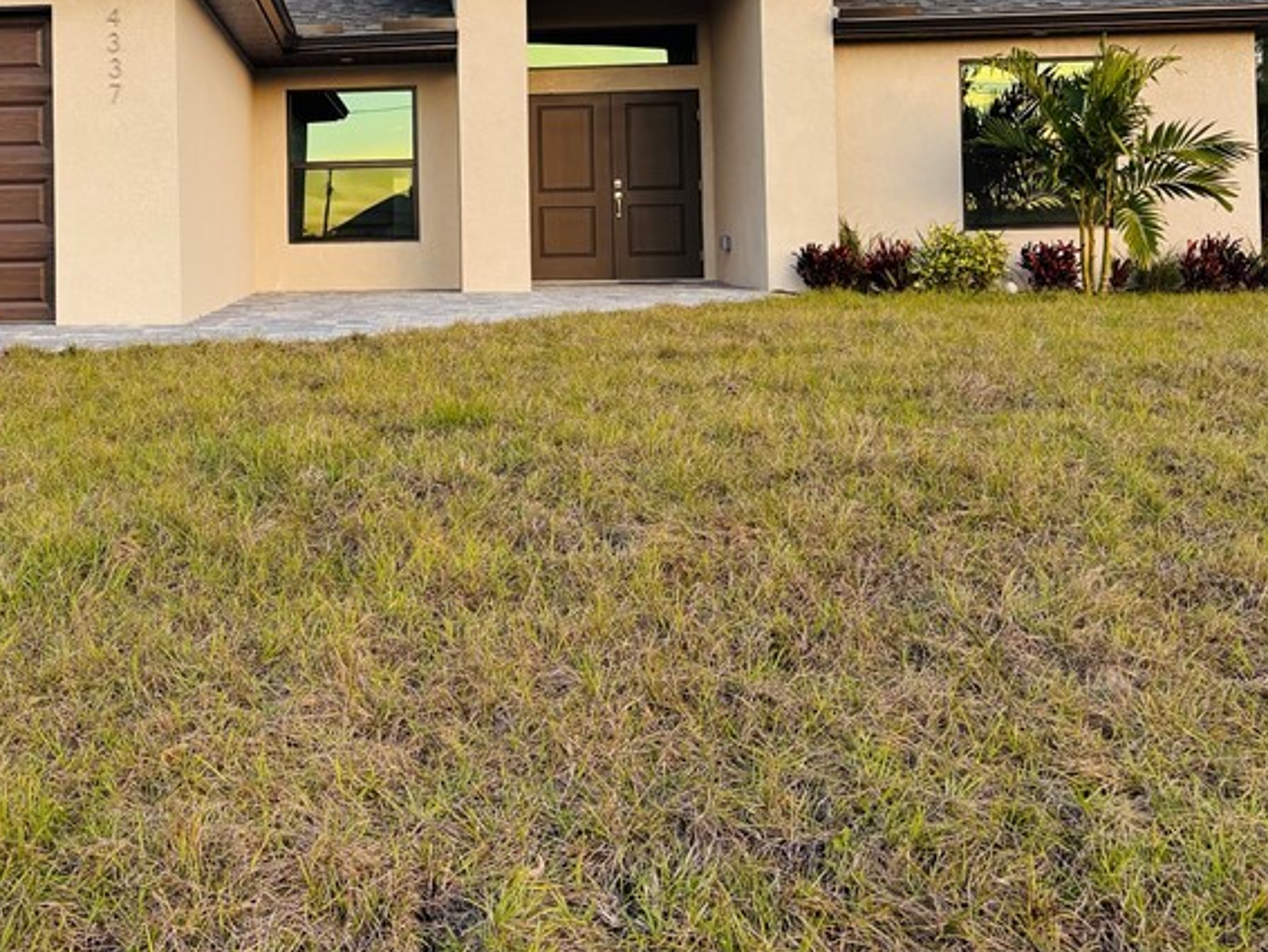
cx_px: 220
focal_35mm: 47
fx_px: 1722
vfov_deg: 30.2
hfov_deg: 38.6
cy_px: 204
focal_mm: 5.96
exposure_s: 1/335
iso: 50
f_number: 1.6
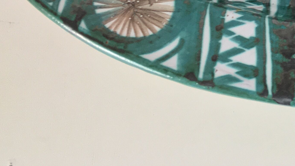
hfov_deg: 20.8
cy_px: -138
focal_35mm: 93
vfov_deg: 11.9
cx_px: 388
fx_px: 728
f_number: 2.2
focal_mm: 4.15
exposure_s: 1/33
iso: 50
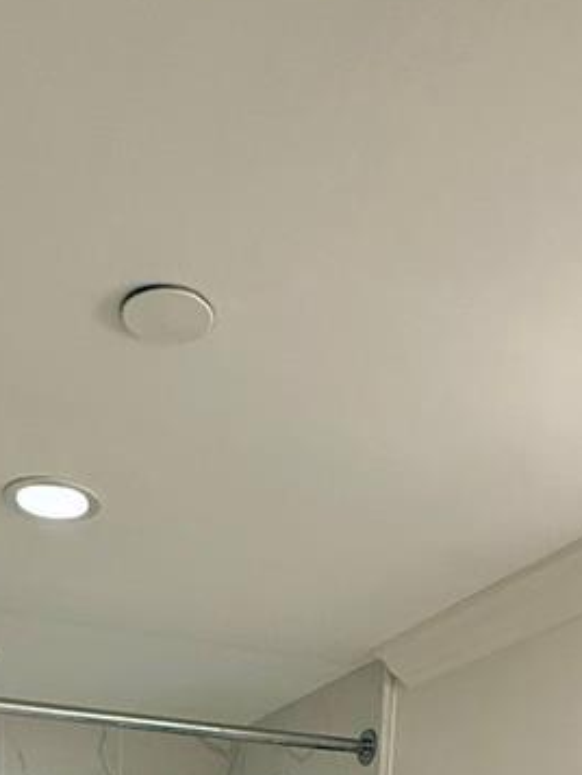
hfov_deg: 30.8
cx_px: 217
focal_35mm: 47
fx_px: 1053
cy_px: 1200
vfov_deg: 26.7
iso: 125
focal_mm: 2.22
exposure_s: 1/120
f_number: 2.2
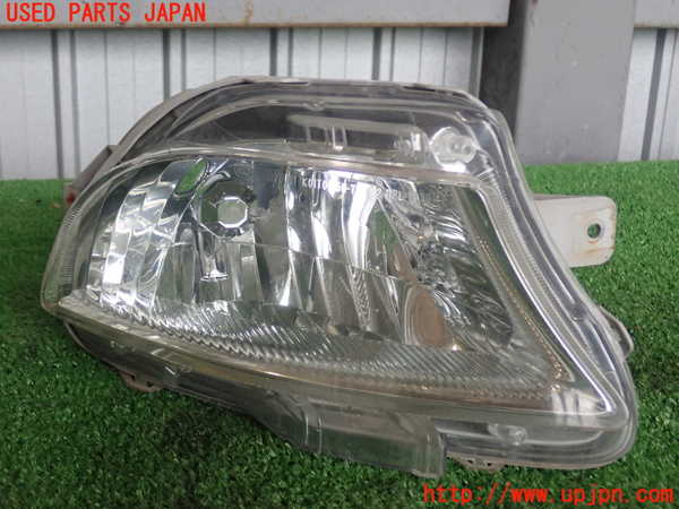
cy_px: 254
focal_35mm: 53
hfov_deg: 36.2
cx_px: 340
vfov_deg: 27.5
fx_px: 1040
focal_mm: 9.61
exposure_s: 1/200
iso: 500
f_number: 3.4
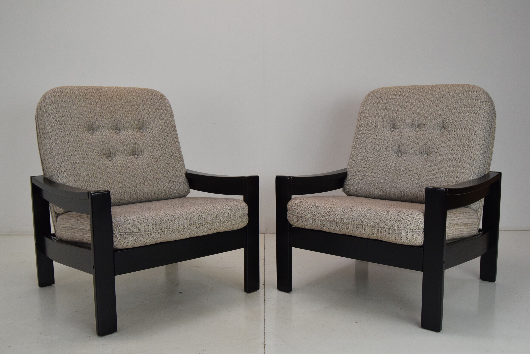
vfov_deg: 40.0
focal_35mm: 33
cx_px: 265
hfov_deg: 57.2
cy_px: 177
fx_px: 486
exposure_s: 1/320
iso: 1600
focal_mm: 22
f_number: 9
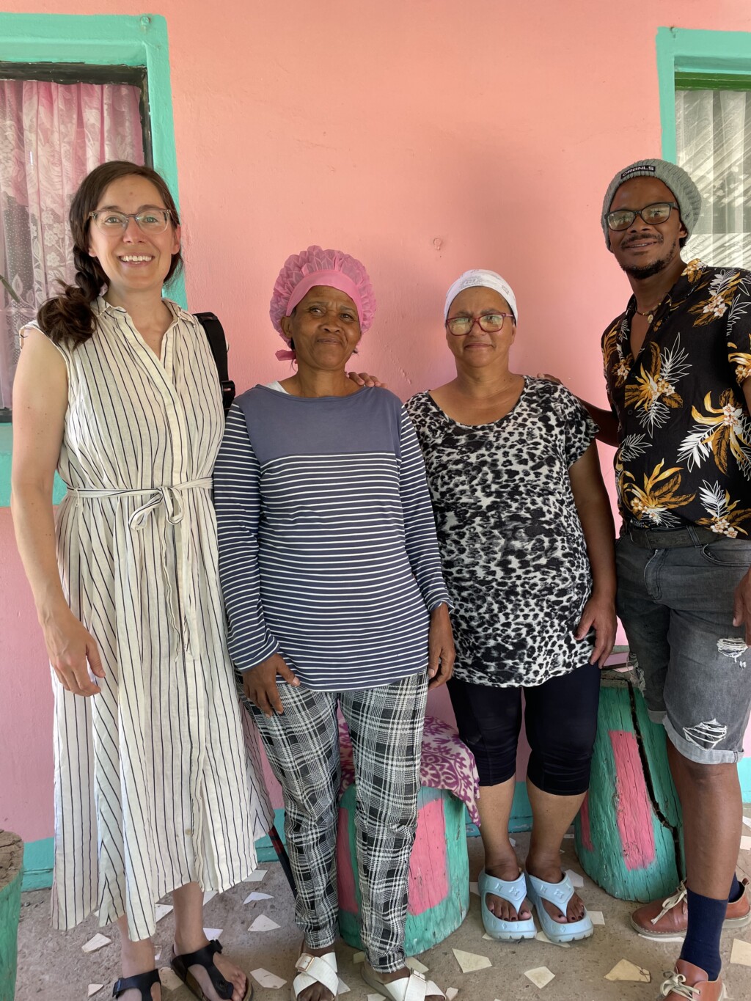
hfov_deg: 53.1
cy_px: 500
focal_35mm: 26
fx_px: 752
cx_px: 376
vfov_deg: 67.3
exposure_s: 1/121
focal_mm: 4.2
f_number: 1.6
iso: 50
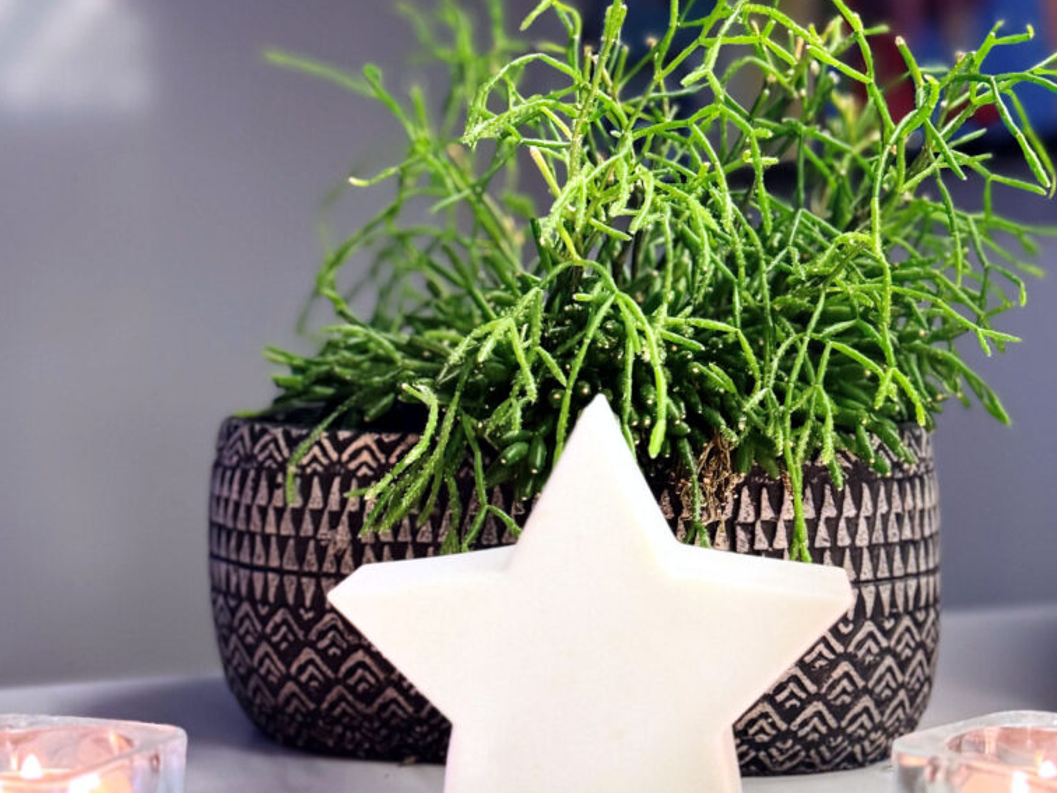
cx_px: 530
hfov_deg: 29.8
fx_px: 1985
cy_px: 474
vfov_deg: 22.6
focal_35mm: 65
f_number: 1.78
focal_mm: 6.76
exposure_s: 1/33
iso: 500
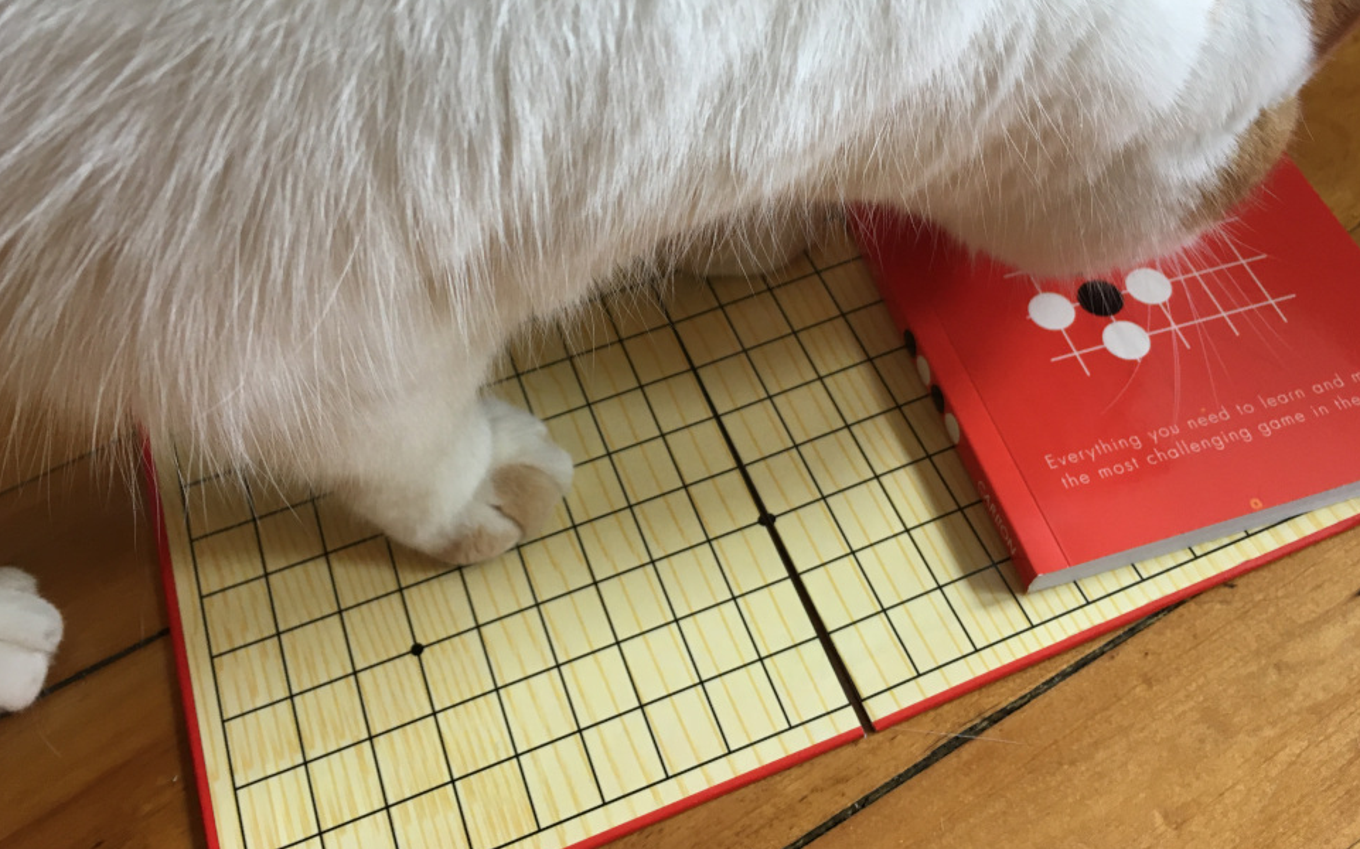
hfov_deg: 59.7
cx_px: 659
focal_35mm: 32
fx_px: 1186
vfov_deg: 39.2
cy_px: 333
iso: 80
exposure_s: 1/30
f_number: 2.2
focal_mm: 4.15
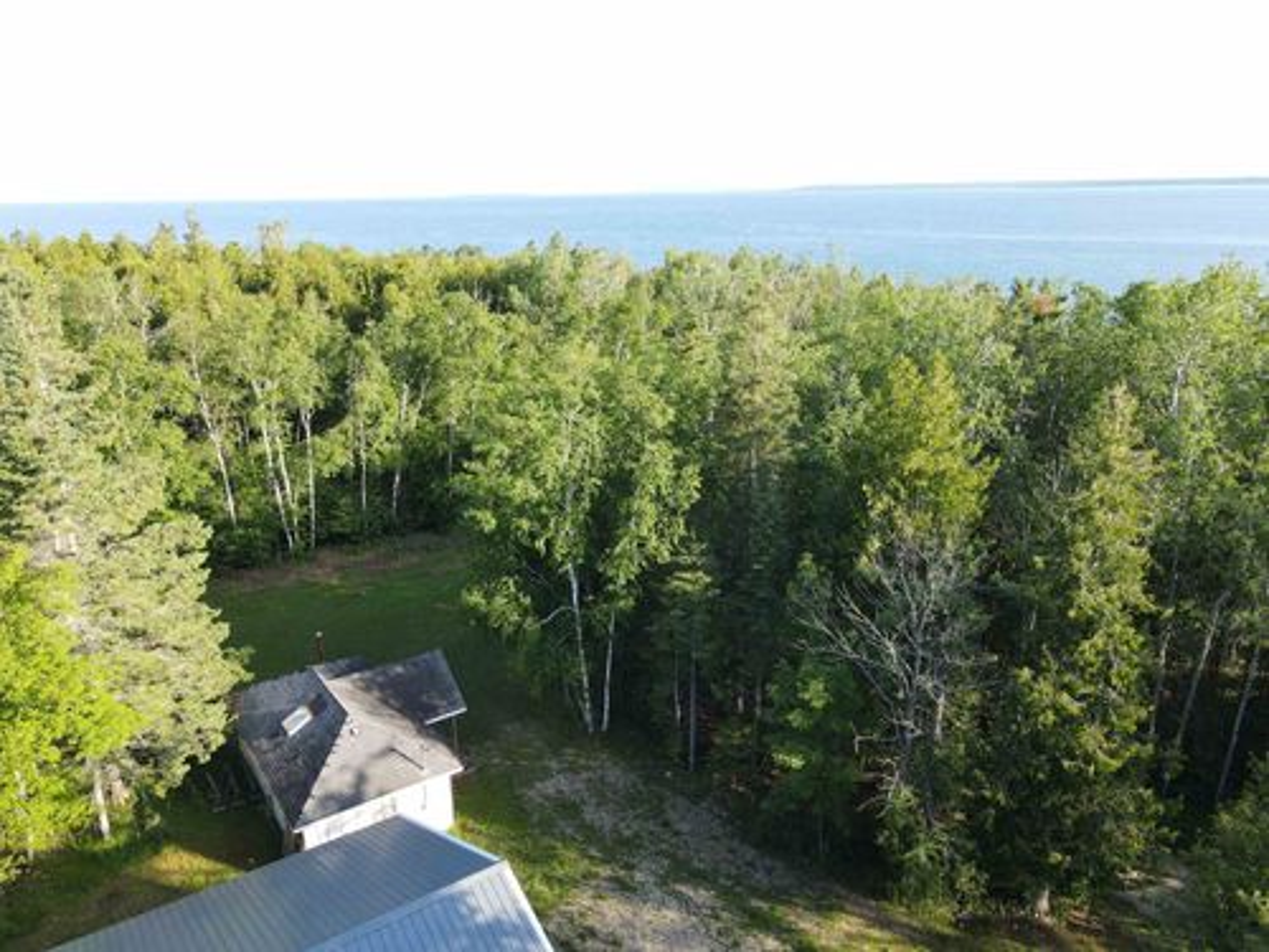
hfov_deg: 71.6
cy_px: 476
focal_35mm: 24
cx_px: 634
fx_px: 880
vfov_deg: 56.8
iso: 100
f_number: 2.8
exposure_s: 1/120
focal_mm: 4.5
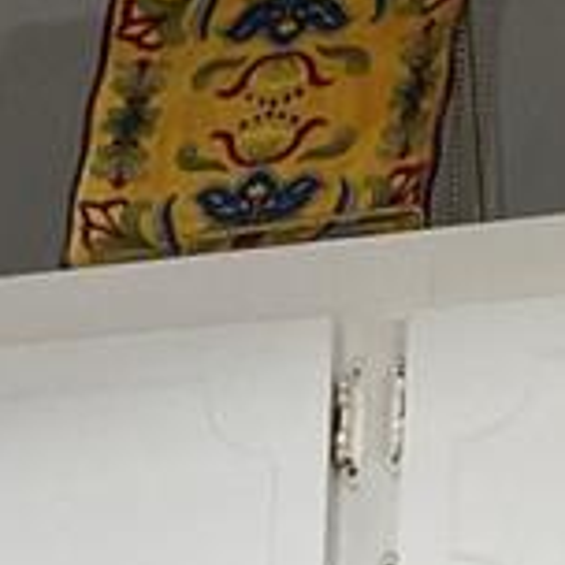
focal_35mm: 195
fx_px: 3601
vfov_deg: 7.6
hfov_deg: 8.7
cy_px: 1840
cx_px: -331
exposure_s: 1/60
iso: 64
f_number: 1.8
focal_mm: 3.99
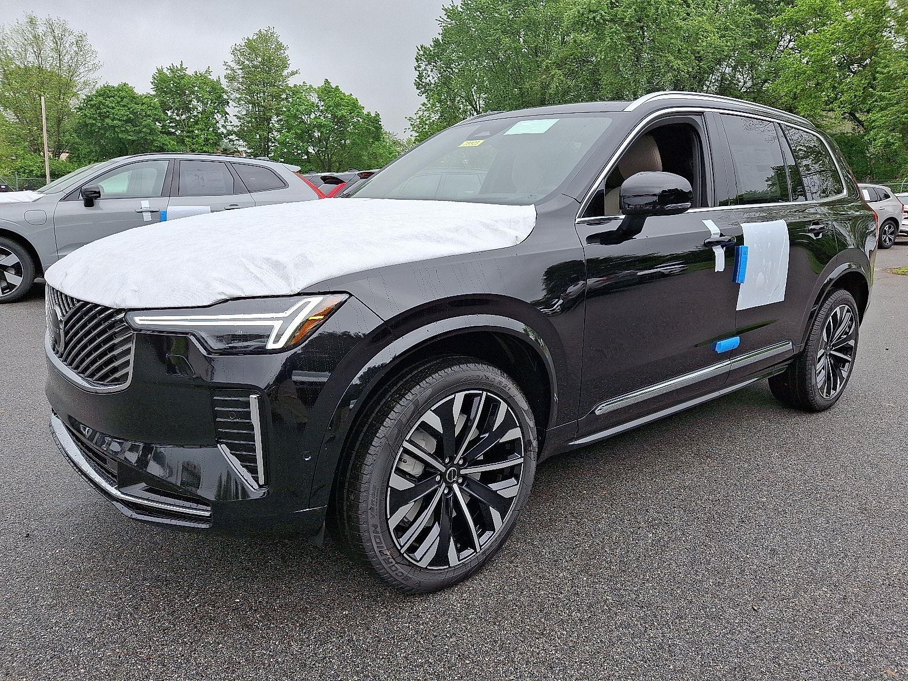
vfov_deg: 54.9
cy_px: 340
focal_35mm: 25
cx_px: 454
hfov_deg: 69.4
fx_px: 656
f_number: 1.8
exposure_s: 1/588
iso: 25
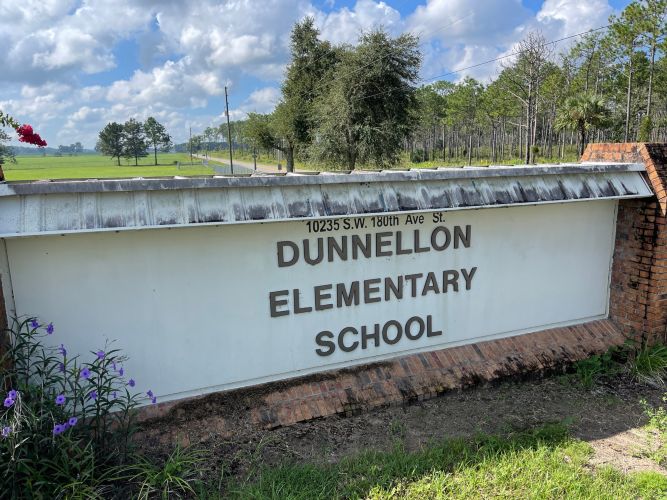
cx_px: 334
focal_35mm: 26
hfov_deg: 67.3
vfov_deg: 53.0
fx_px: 501
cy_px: 250
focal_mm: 5.1
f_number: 1.6
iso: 32
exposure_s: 1/2123
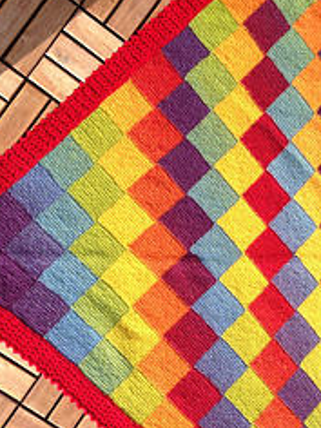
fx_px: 865
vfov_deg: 27.7
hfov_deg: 20.9
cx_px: 226
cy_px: 254
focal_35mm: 70
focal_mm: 4.12
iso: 50
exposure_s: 1/661
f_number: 2.4
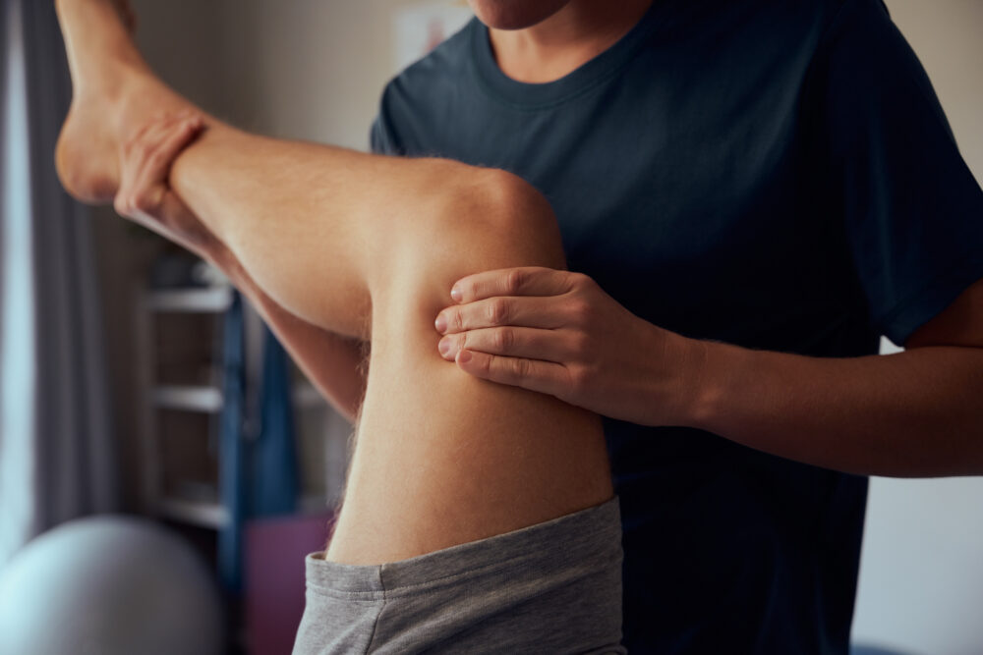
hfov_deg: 43.3
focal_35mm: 45
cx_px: 492
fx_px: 1240
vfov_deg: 29.6
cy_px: 328
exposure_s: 1/160
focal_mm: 45.4
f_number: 2.8
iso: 320
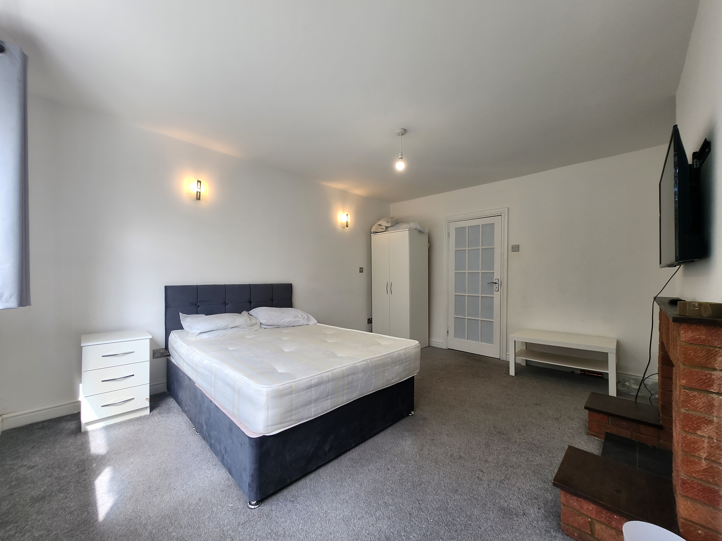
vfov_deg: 89.9
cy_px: 270
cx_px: 361
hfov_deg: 106.2
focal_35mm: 13
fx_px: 271
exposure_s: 1/50
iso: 32
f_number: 2.2
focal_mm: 1.74
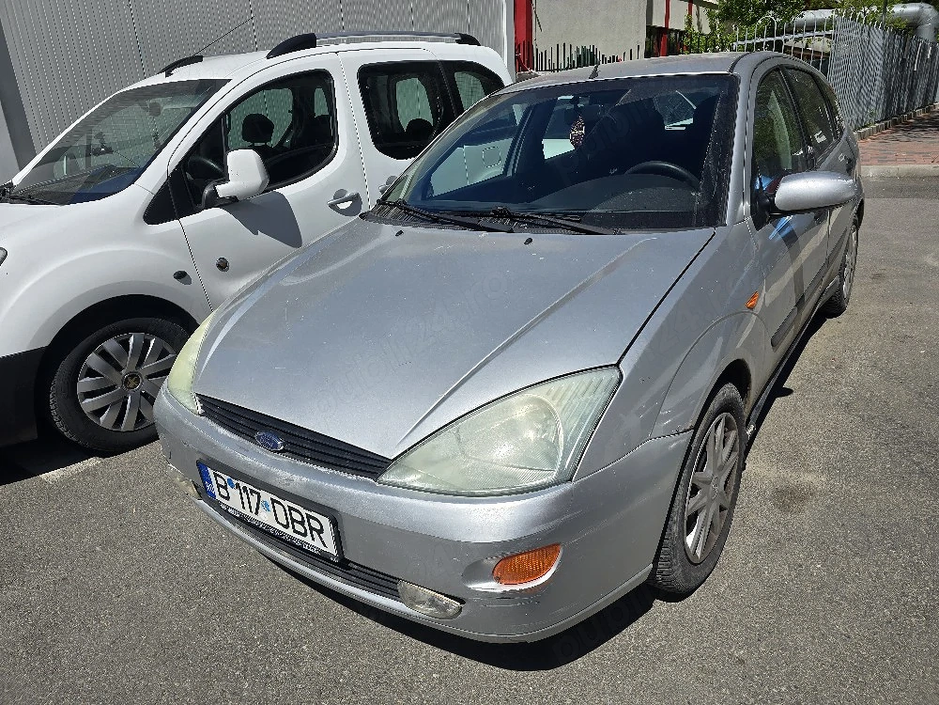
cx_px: 470
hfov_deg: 73.9
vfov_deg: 58.9
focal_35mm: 23
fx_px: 624
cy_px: 352
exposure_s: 1/1429
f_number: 1.7
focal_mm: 6.3
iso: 12
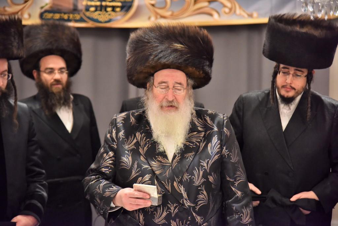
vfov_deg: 13.0
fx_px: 986
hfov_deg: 19.5
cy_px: 113
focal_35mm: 105
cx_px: 169
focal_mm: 105
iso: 2500
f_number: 4
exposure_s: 1/200
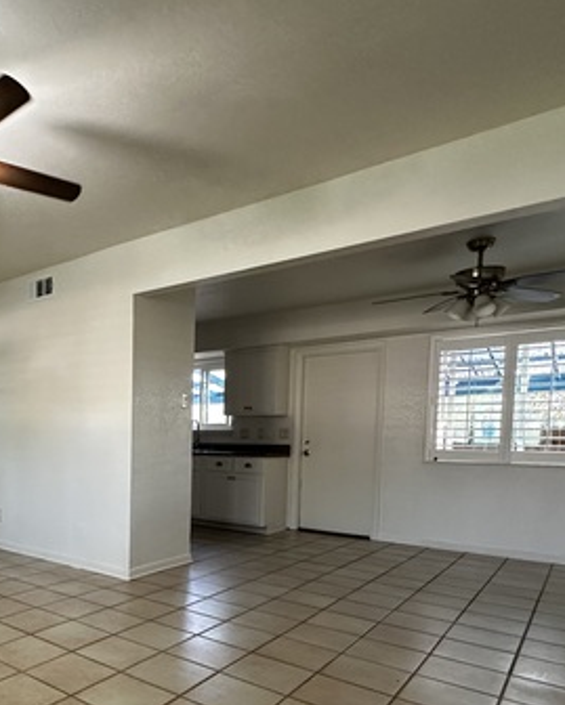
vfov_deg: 64.3
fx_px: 543
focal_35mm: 26
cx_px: 86
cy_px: 470
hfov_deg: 50.4
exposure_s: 1/86
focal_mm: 2.22
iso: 320
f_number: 2.2
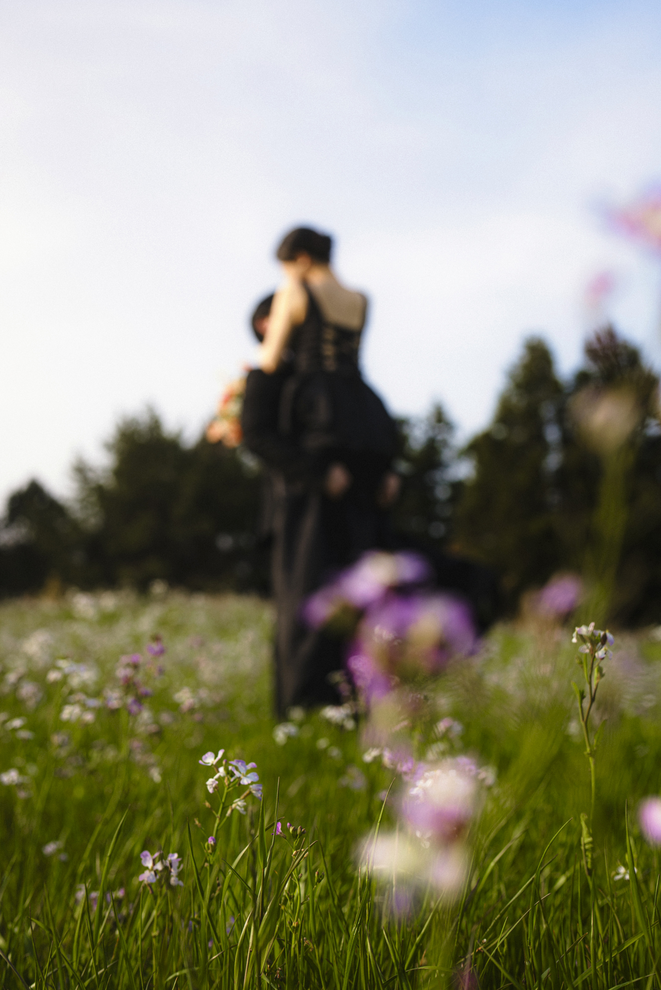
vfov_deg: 39.6
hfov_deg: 27.0
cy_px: 495
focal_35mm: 50
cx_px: 330
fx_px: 1376
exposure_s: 1/640
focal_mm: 50
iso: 80
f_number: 4
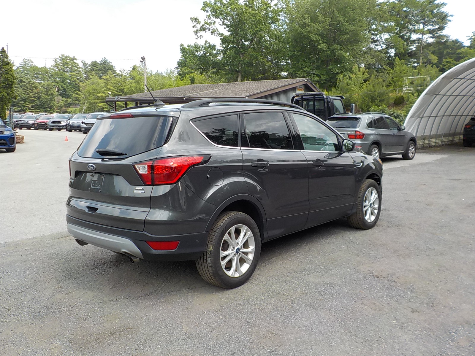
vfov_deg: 46.8
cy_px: 178
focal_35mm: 30
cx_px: 238
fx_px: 412
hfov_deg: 60.0
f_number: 3.3
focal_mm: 4.1
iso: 125
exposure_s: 1/500
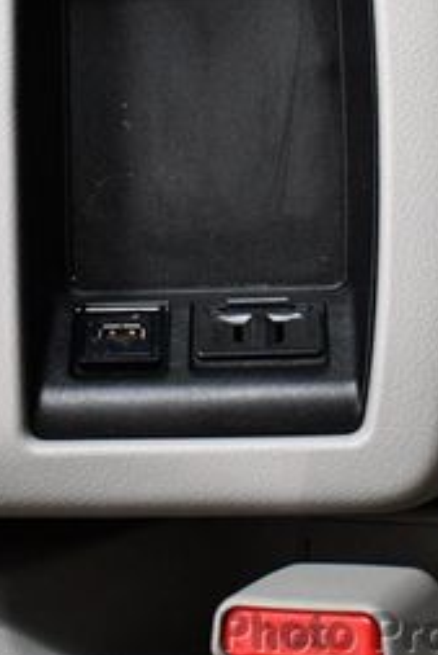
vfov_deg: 22.1
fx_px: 1658
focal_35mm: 91
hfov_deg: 15.0
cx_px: 189
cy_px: 129
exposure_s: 1/80
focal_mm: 18
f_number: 3.5
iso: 3200
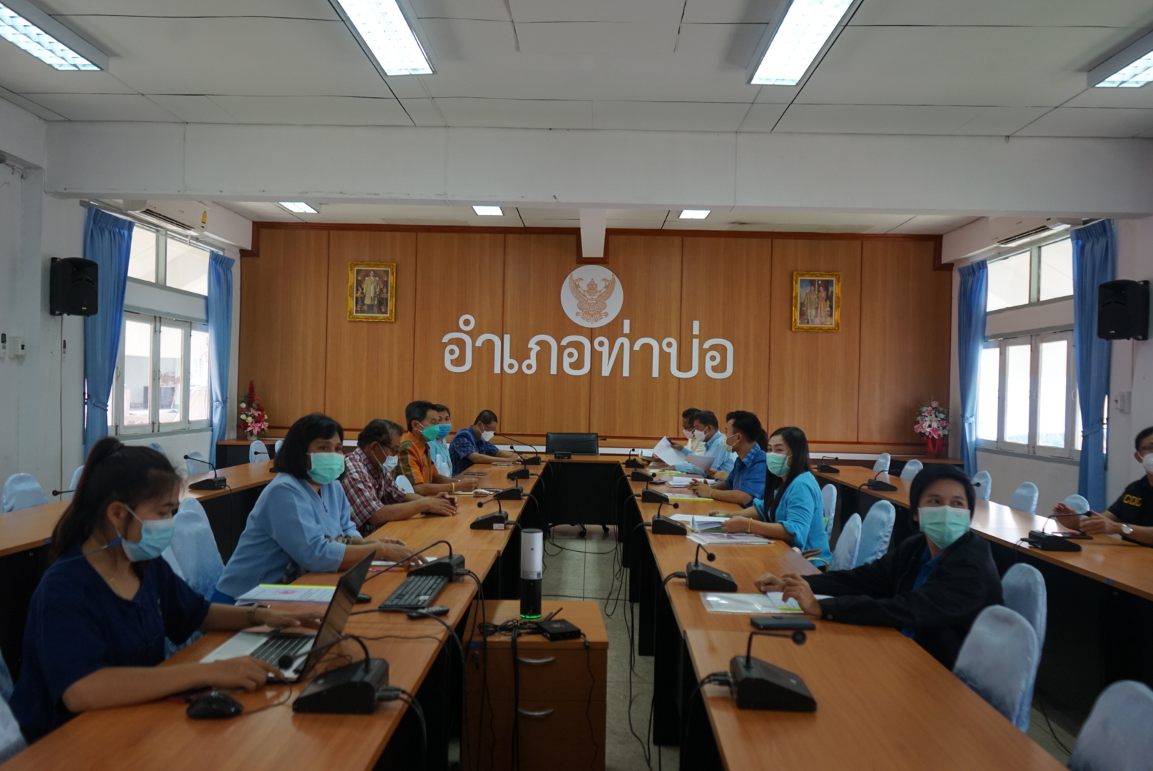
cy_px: 386
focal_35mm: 28
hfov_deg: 65.4
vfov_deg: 46.5
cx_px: 576
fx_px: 897
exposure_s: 1/160
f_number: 4
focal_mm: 28
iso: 800
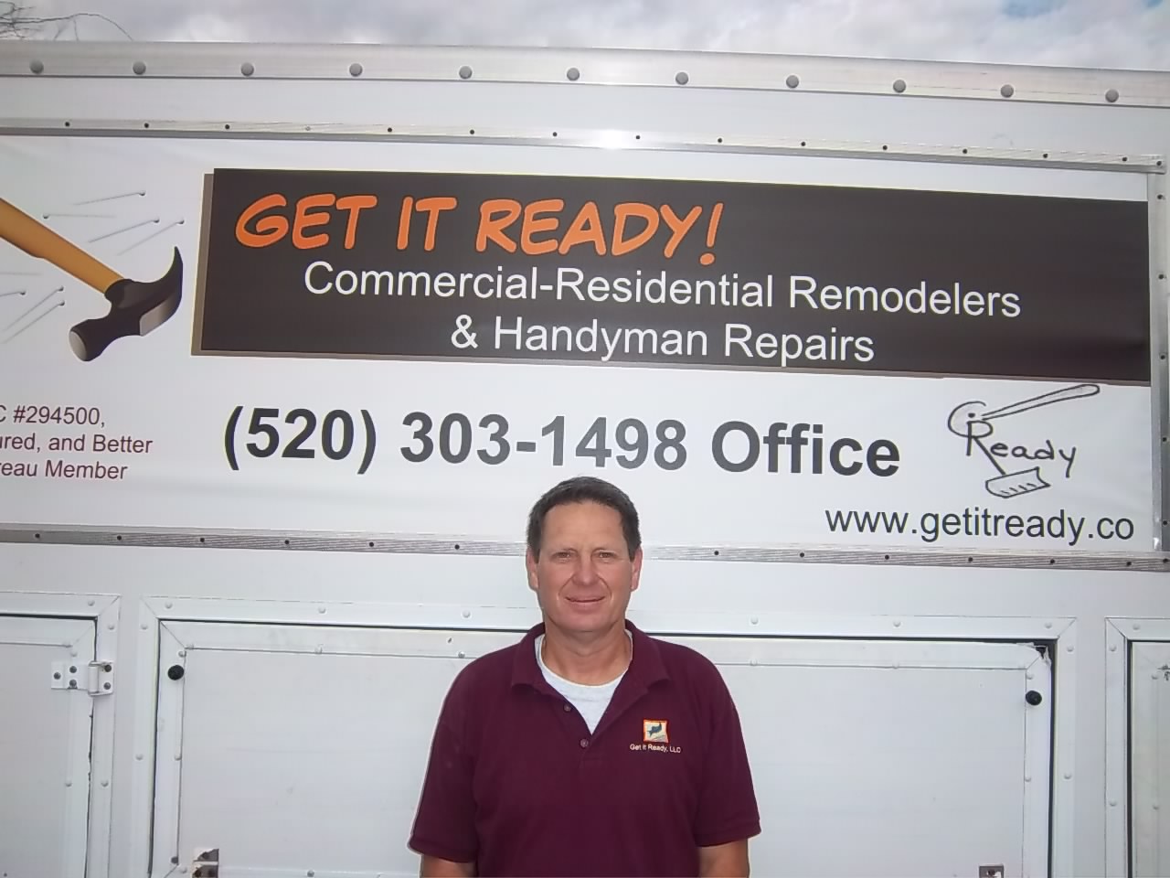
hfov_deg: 63.4
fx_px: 946
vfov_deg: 49.7
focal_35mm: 28
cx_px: 585
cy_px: 439
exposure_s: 1/800
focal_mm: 5.05
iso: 64
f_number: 3.5
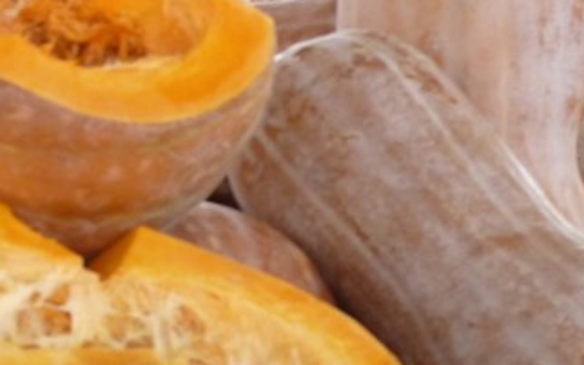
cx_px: 160
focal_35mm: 506
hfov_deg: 4.2
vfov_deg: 2.6
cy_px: -311
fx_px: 8051
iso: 125
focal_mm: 26.7
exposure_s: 1/50
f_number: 3.7
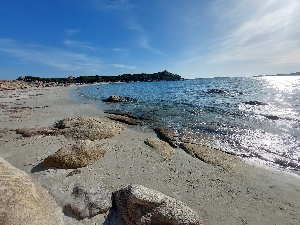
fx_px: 113
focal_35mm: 13
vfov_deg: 89.9
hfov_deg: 106.2
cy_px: 112
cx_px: 150
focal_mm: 1.74
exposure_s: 1/3034
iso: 50
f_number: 2.2
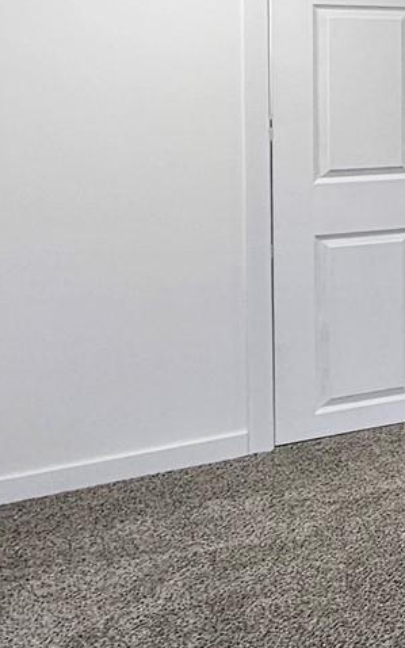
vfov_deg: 33.1
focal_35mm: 59
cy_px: 92
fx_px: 1041
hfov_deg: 11.9
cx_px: 1180
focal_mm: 2.2
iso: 100
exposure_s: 1/60
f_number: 2.2
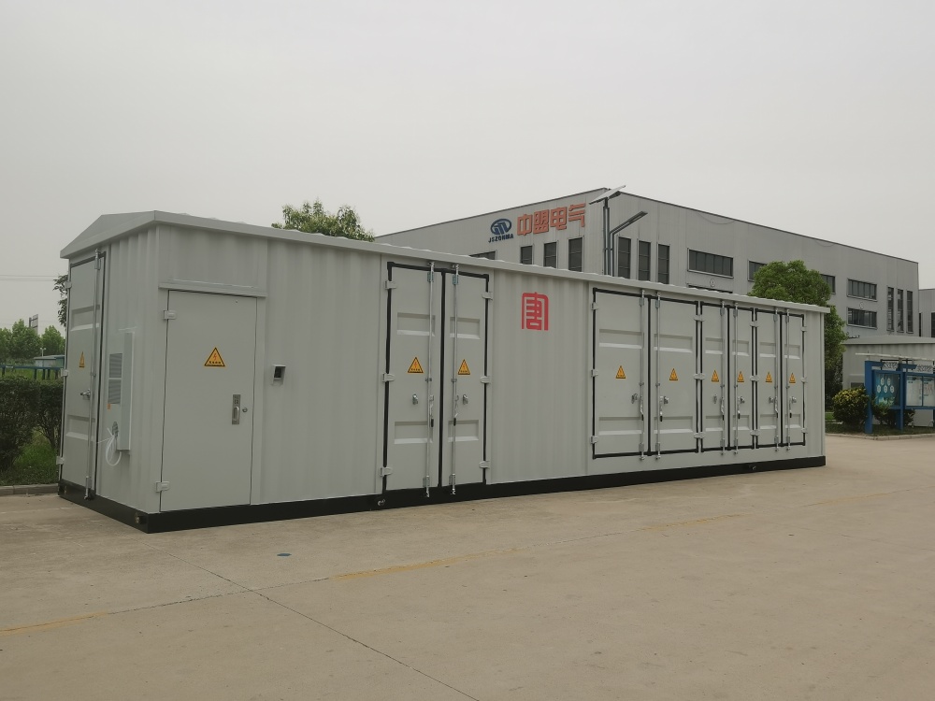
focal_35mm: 33
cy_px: 350
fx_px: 891
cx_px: 468
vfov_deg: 42.9
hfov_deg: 55.4
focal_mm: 5.58
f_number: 1.8
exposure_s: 1/1110
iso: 50
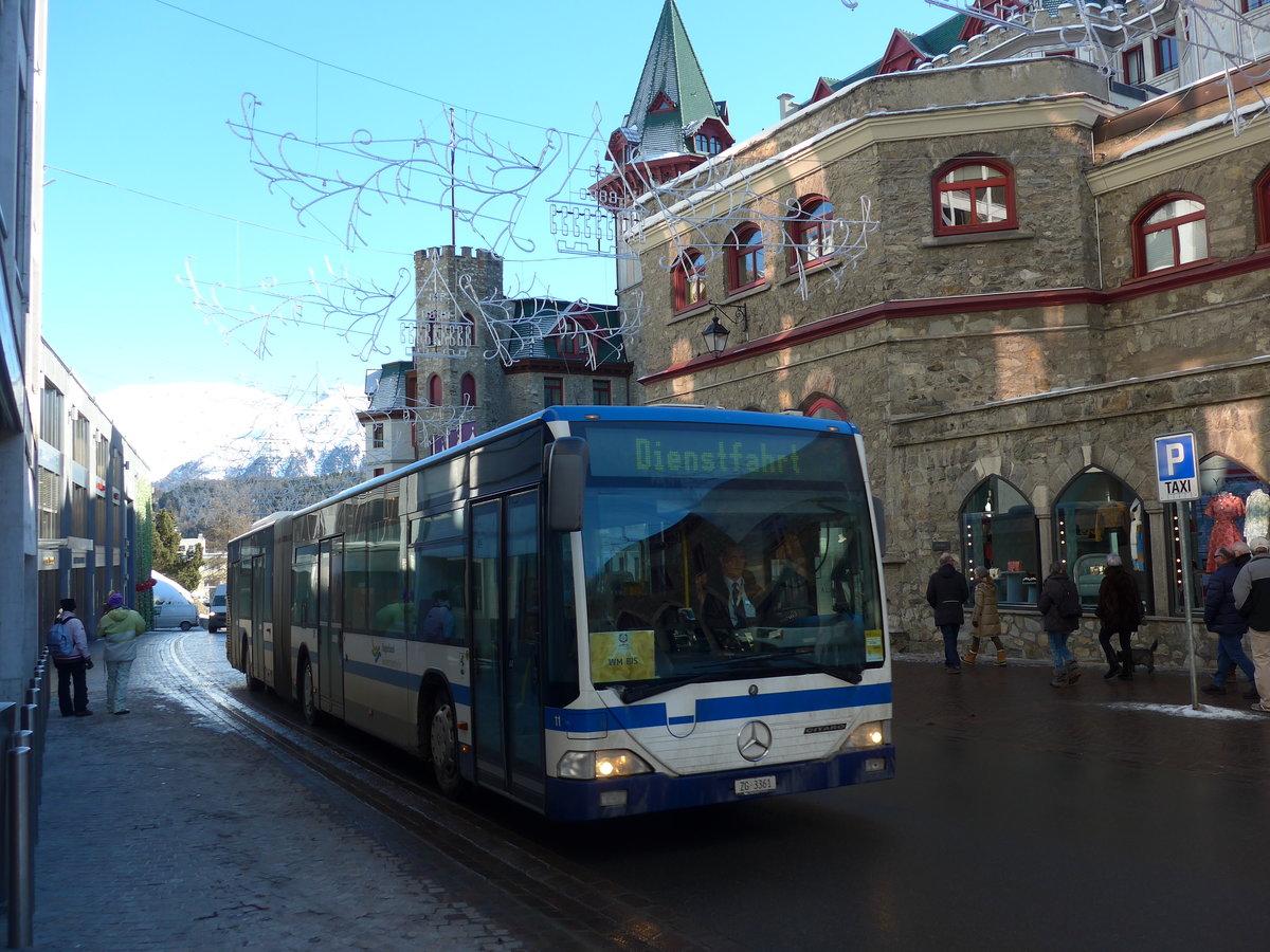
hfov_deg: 61.7
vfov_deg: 48.2
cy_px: 476
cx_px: 635
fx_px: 1064
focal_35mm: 29
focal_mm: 6
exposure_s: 1/500
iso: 80
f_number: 2.8
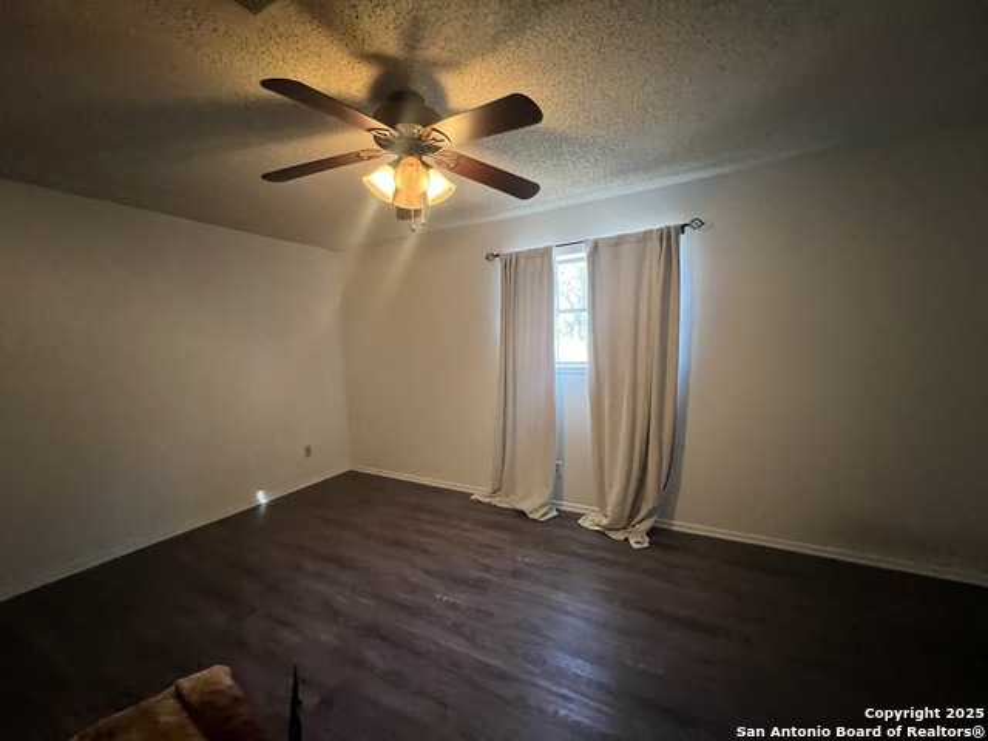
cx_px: 494
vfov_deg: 89.9
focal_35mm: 13
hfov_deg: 106.2
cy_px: 370
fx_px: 371
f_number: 1.8
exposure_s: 1/60
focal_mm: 1.57
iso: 800
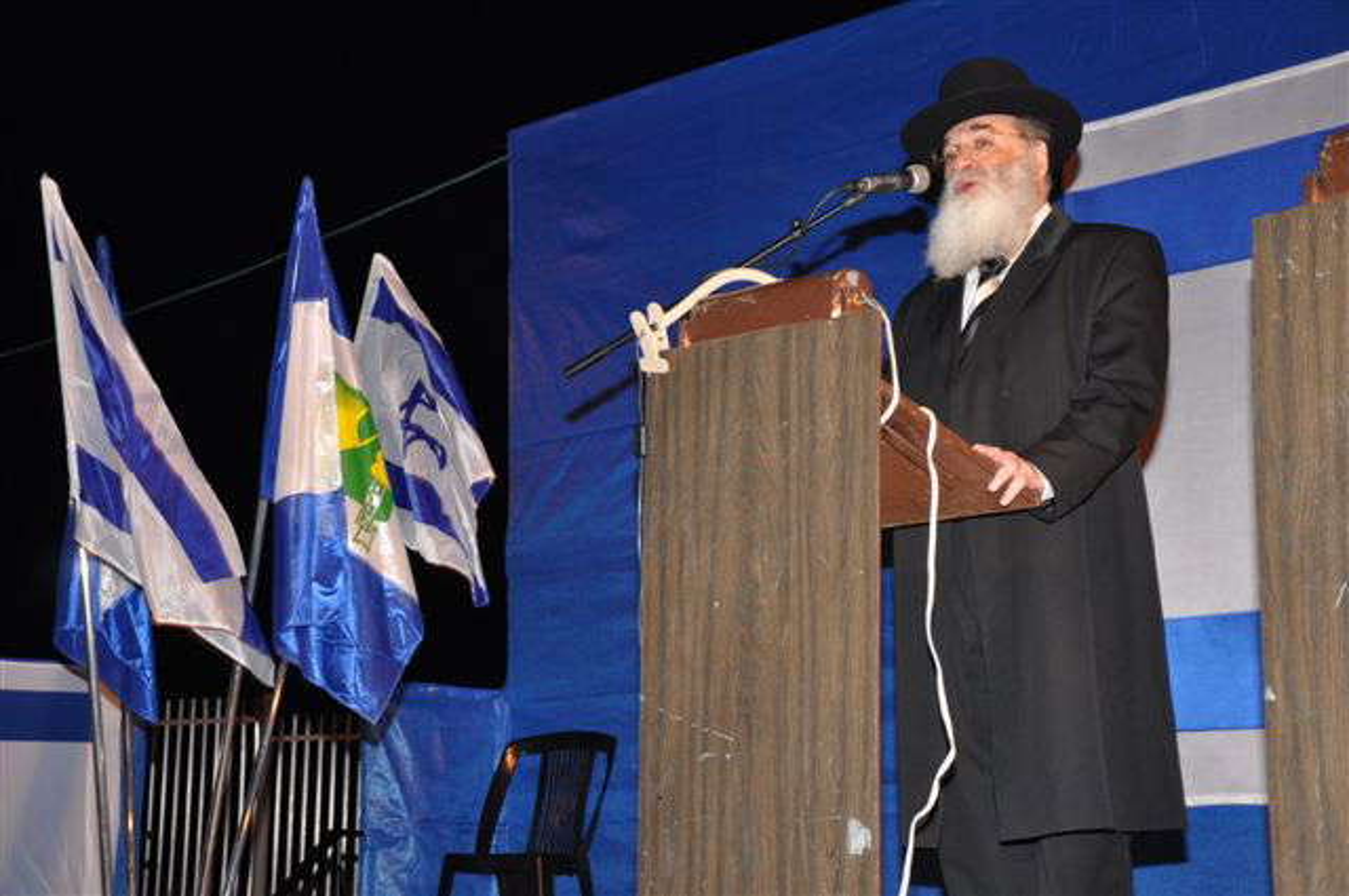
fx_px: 2526
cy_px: 448
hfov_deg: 29.9
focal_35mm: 68
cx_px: 674
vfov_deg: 20.1
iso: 500
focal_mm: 45
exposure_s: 1/50
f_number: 4.8
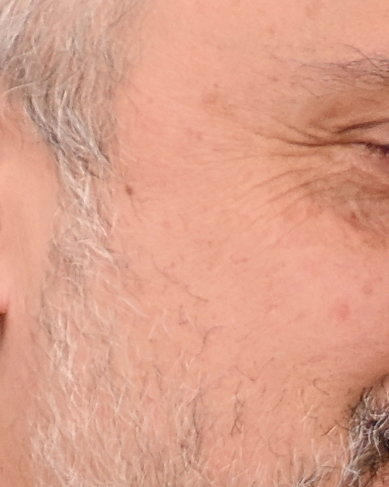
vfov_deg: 3.1
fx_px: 8980
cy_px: 1223
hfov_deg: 2.5
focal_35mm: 624
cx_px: 637
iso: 500
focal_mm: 56
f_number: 2.8
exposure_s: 1/100
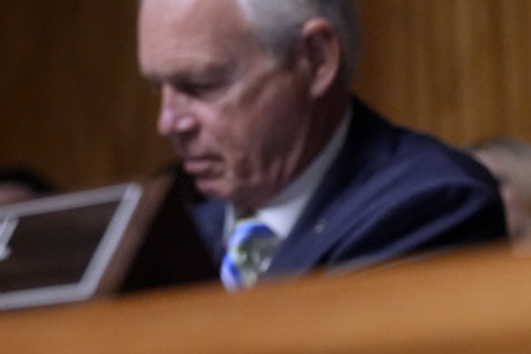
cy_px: 27
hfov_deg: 14.9
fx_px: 1916
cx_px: 750
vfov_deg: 10.5
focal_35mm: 130
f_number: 2.8
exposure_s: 1/1250
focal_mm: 41
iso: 4000
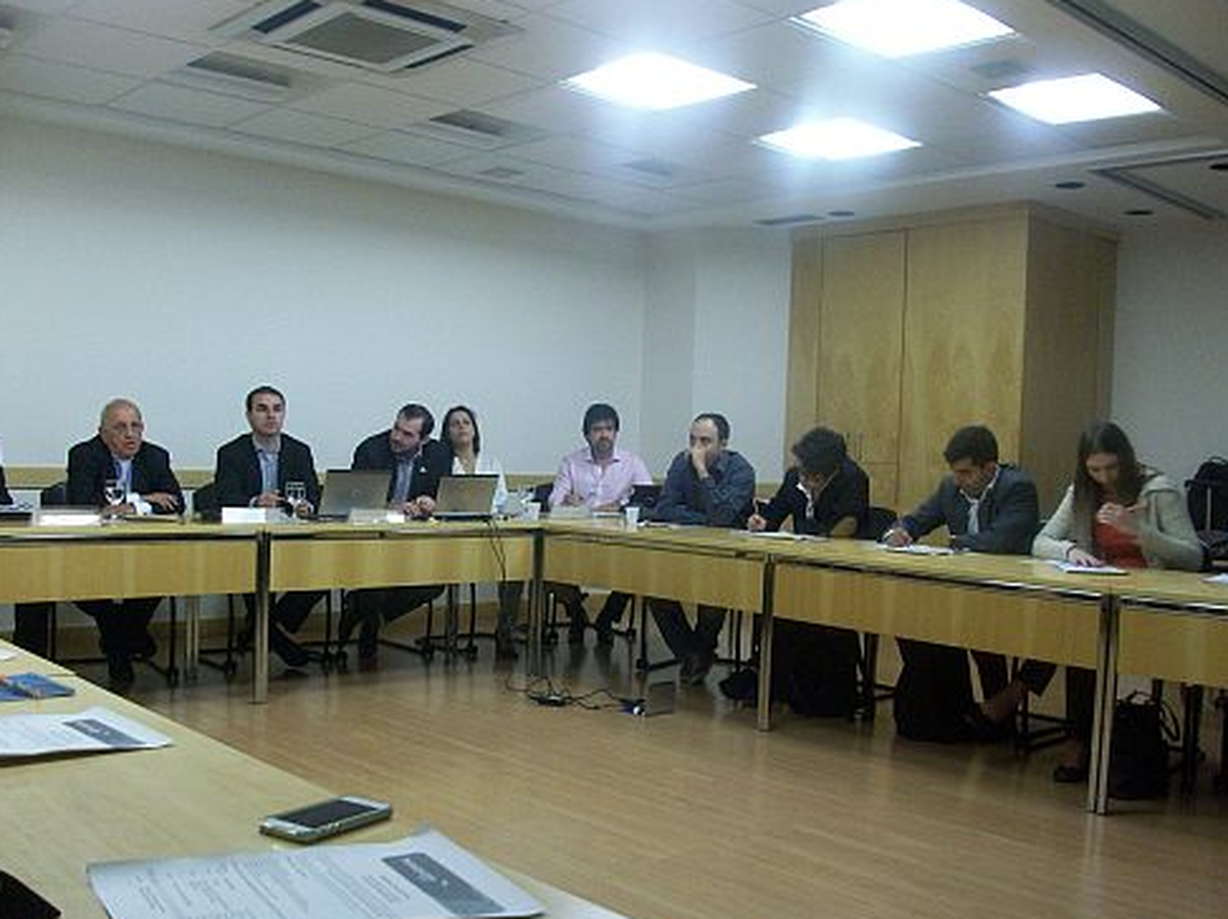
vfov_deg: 40.7
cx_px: 617
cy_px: 461
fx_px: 1241
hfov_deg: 52.6
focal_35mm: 35
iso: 160
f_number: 2.8
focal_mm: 5.7
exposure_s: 1/16.5
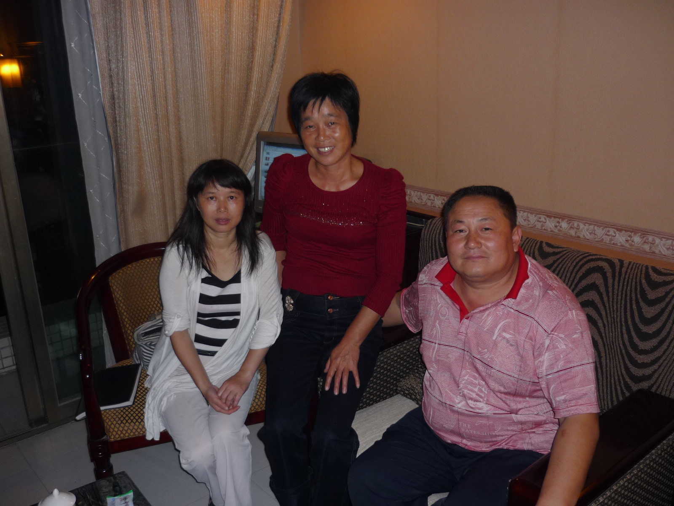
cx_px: 337
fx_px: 643
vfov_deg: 42.9
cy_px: 253
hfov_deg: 55.4
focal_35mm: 33
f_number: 2.8
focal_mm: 5.5
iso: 100
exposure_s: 1/30
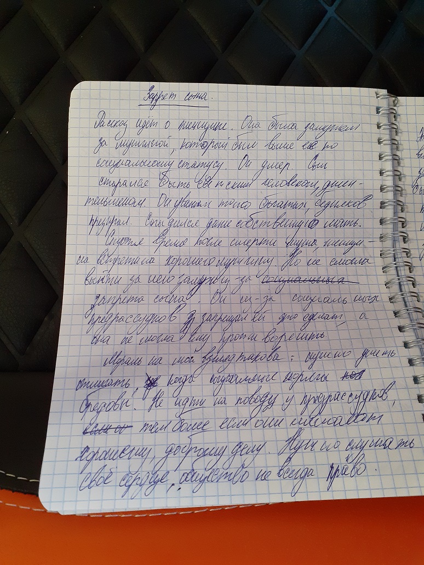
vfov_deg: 65.3
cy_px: 282
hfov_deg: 51.4
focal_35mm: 27
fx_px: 441
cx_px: 212
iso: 250
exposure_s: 1/25
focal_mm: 3.6
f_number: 1.9
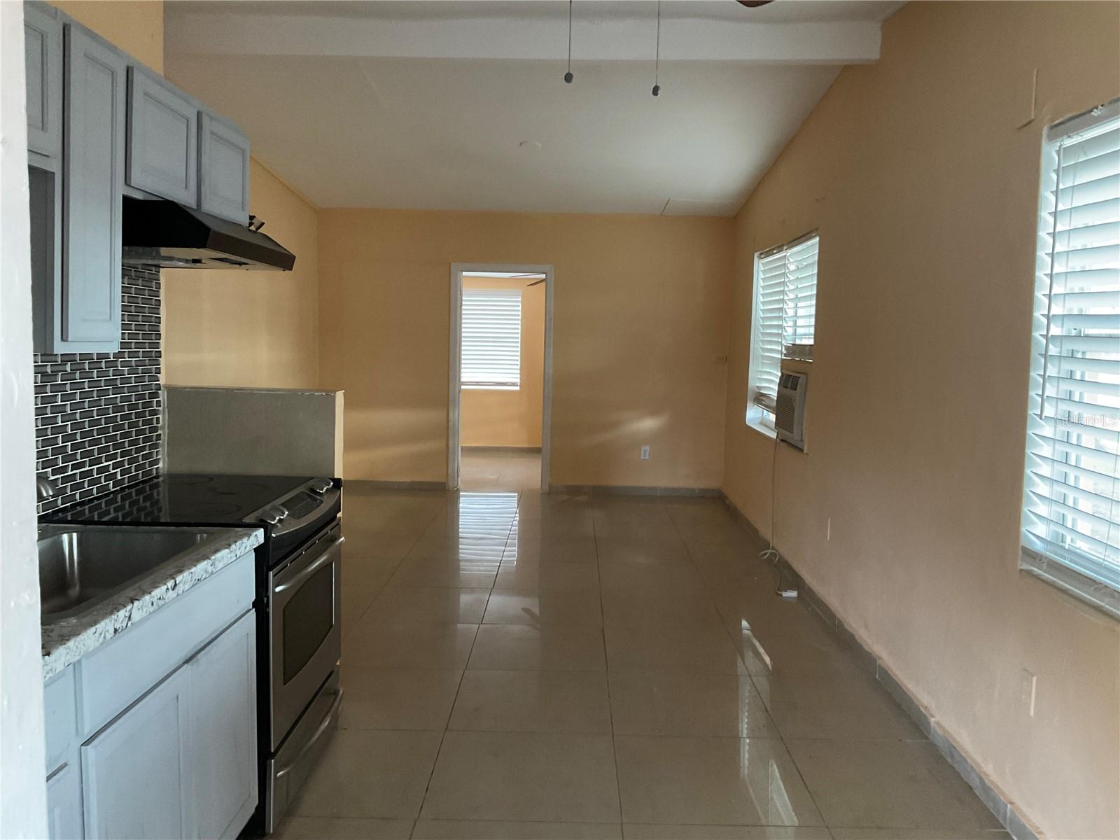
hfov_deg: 61.7
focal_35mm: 29
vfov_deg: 48.2
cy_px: 420
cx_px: 560
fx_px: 938
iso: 250
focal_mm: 3
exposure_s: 1/33
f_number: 1.8
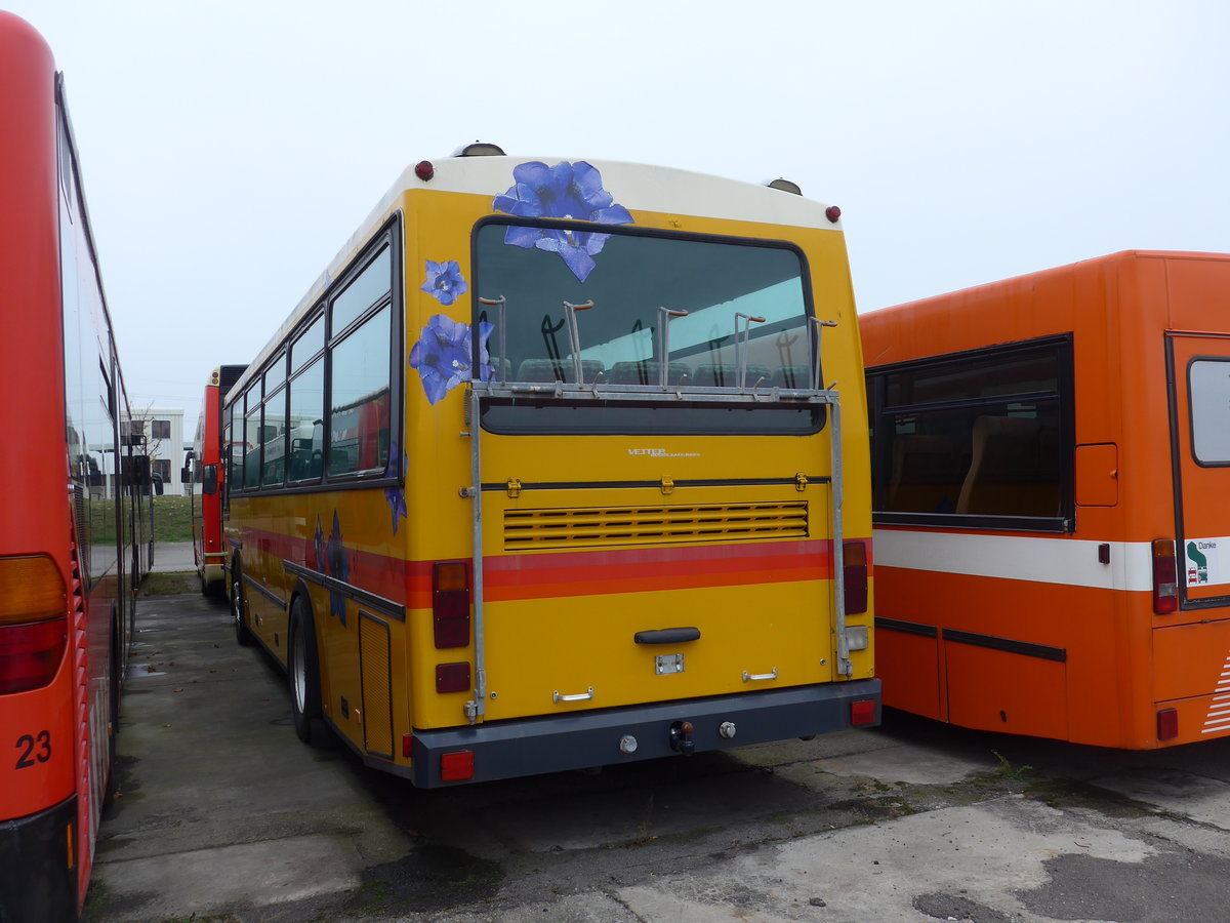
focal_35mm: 29
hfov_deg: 61.7
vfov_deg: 48.2
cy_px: 462
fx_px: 1030
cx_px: 615
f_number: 2.8
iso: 80
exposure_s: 1/320
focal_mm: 6
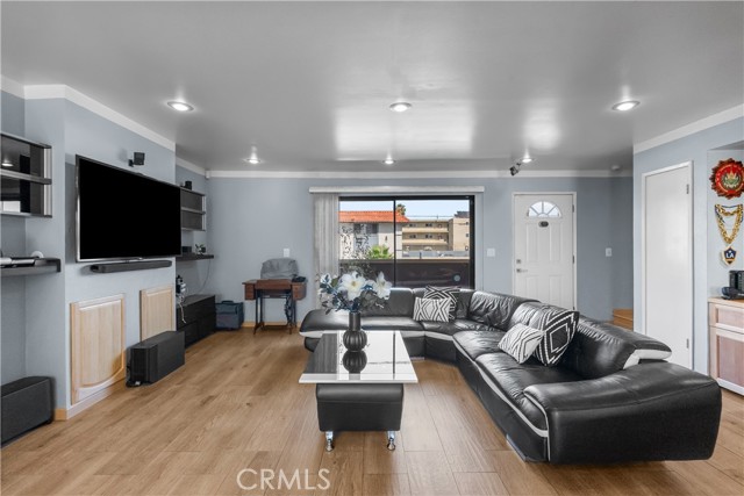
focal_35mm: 16
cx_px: 372
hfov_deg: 96.7
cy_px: 248
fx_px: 331
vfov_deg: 73.8
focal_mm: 16
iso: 2000
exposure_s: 1/250
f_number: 8
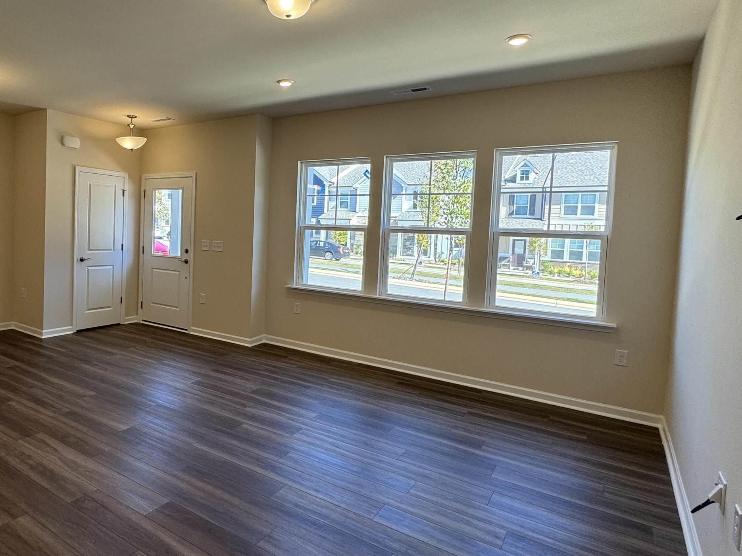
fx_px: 493
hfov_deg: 71.1
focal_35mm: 23
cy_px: 254
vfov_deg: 58.8
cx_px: 230
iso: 80
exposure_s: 1/120
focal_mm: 2.22
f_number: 2.2
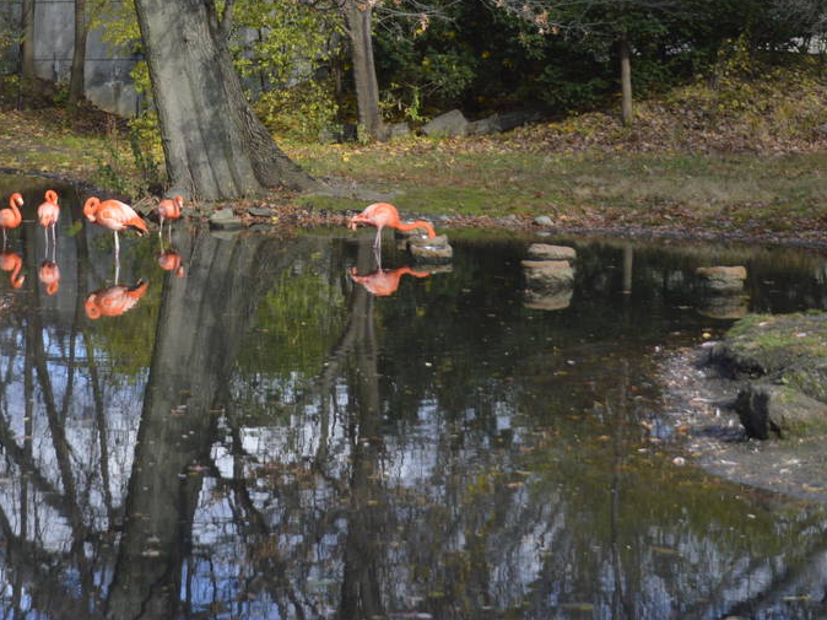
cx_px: 229
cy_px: 47
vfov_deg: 16.3
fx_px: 2126
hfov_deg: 21.9
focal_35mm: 89
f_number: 4.5
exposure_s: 1/1000
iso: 400
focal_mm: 26
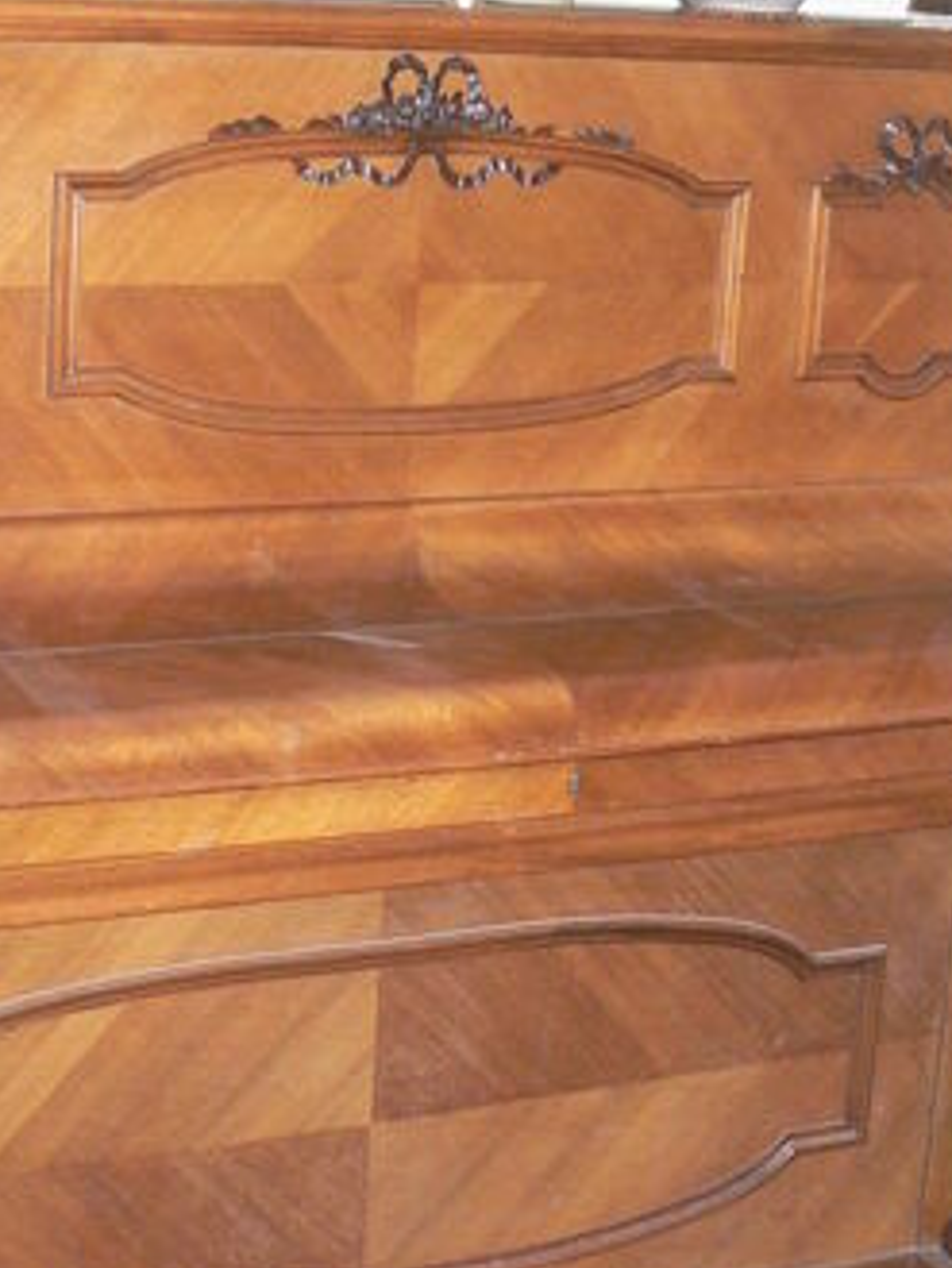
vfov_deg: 27.8
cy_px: 582
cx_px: 393
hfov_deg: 21.0
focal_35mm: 70
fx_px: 2565
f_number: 2.8
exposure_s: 1/30
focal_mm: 6
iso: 200
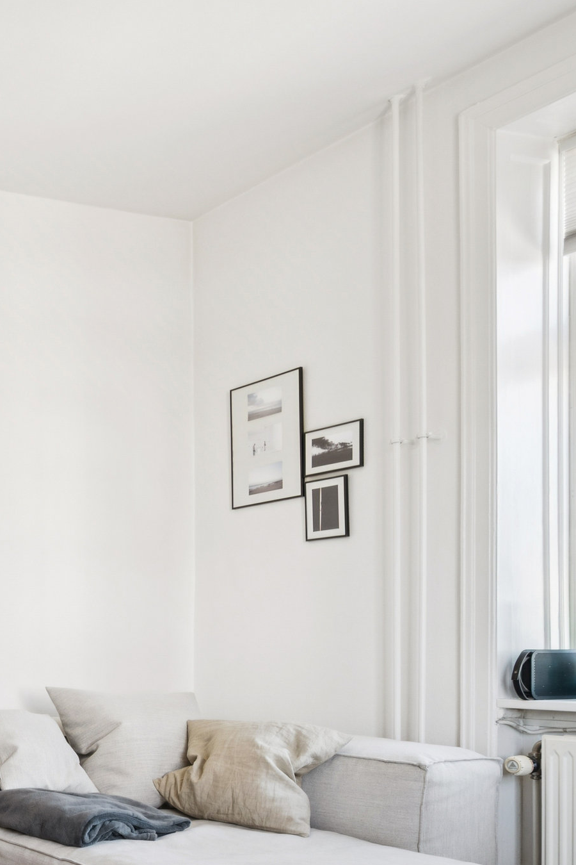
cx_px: -280
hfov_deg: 25.5
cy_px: 622
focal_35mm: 40
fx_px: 960
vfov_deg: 47.1
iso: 400
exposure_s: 1/25
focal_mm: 18
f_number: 6.3
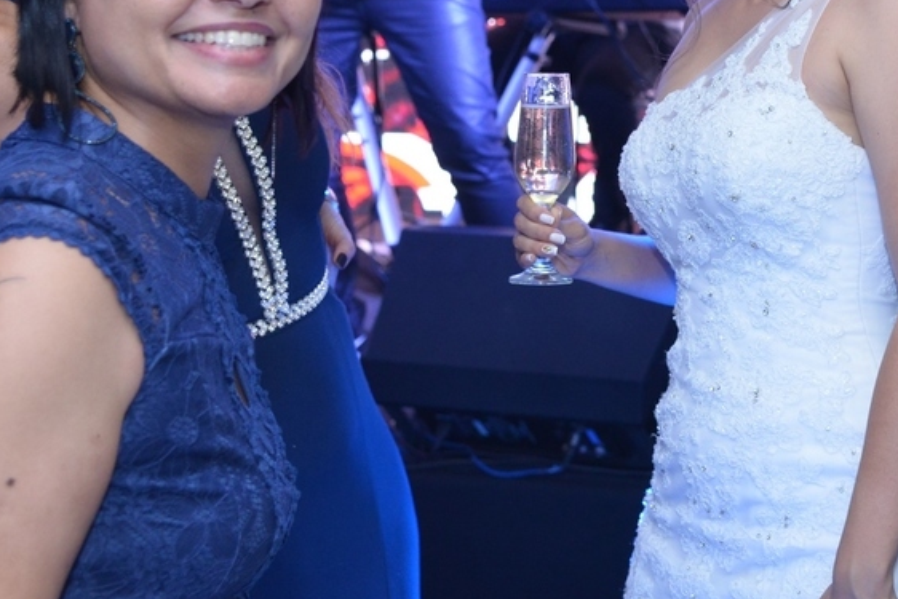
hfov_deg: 21.1
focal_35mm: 94
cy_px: 42
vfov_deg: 14.4
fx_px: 2345
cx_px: 842
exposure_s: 1/125
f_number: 4.5
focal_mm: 44
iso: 2200
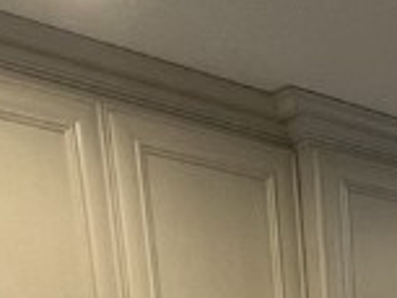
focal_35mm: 87
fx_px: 999
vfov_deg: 12.5
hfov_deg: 17.2
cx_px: 765
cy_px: 759
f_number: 1.8
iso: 160
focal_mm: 1.57
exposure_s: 1/120
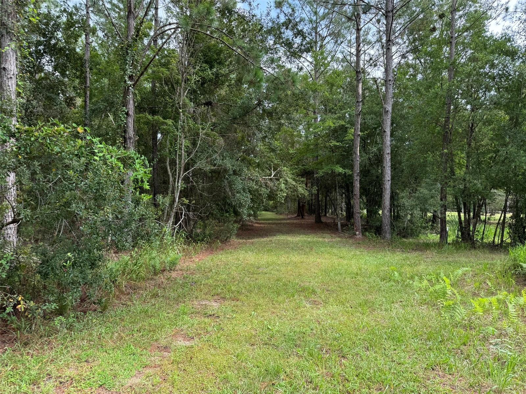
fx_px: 365
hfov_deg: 71.6
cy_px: 197
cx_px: 263
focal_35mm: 24
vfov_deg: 56.8
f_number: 1.78
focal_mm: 6.76
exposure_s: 1/582
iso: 80
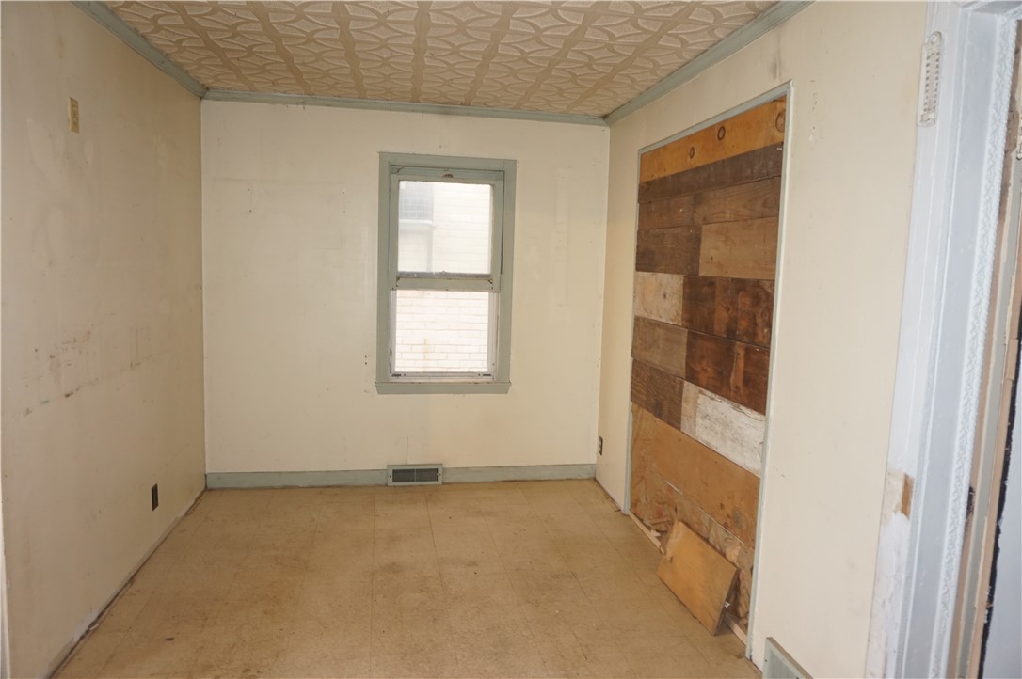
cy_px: 340
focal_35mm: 24
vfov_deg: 53.0
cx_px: 511
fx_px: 681
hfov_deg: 73.8
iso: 500
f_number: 4
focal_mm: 16
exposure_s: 1/60
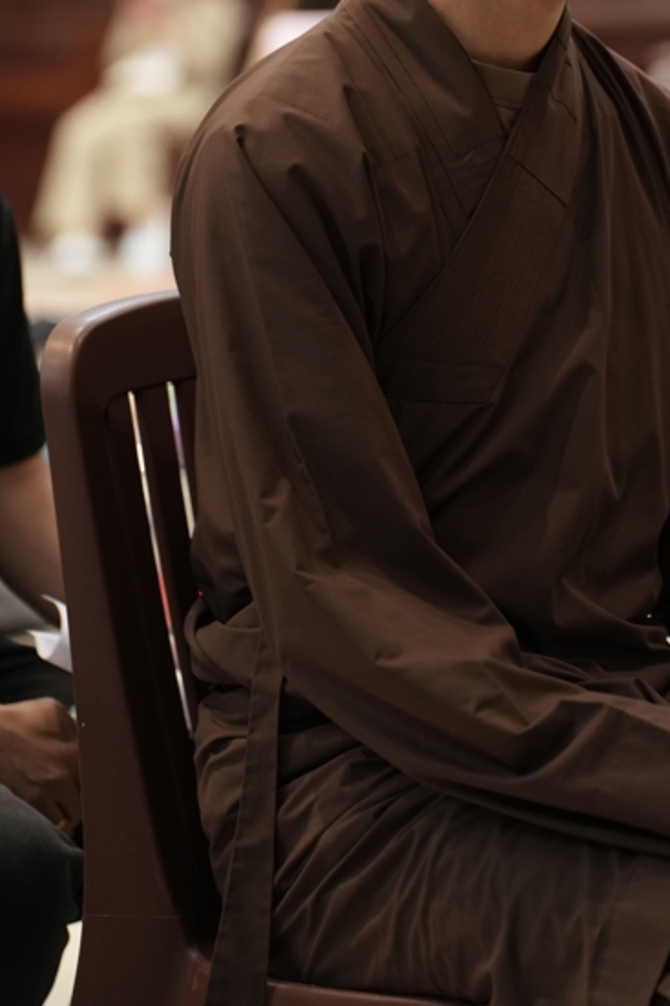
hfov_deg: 7.7
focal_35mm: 177
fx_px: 4944
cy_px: 163
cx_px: 557
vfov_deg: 11.6
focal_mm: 100
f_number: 2.8
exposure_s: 1/125
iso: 2000
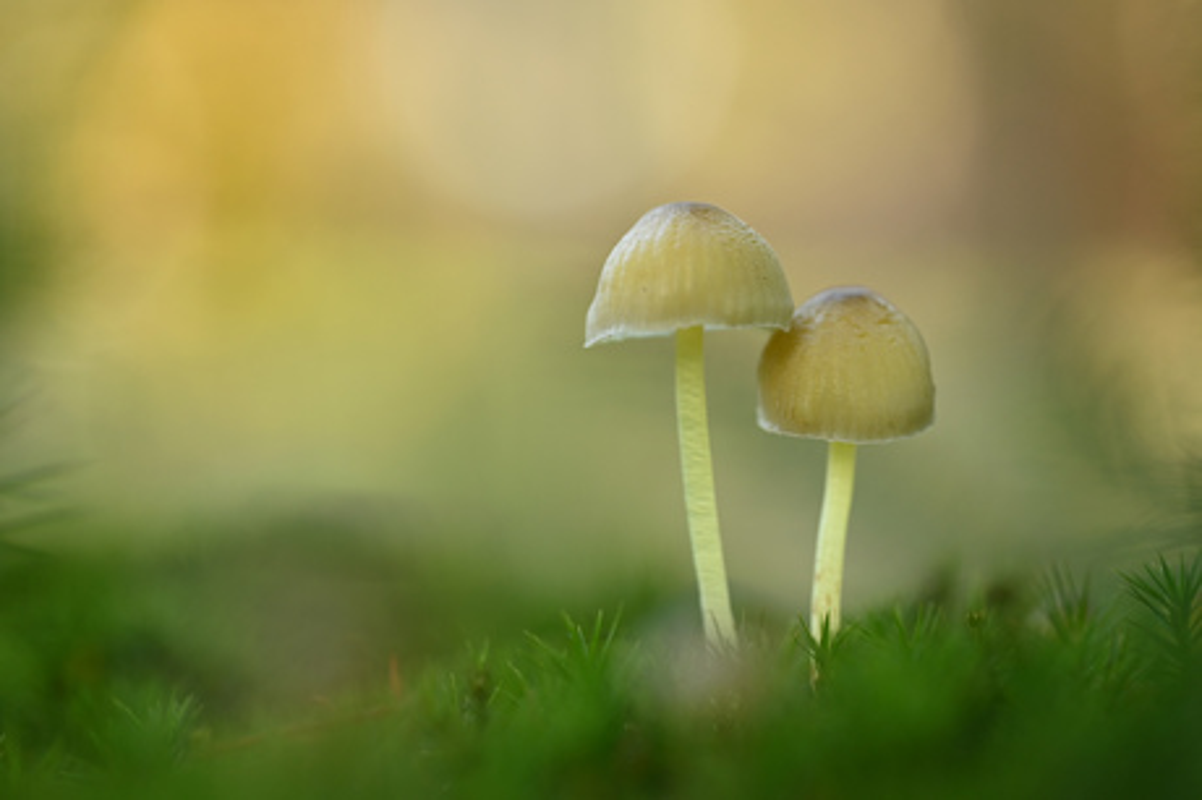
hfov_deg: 19.5
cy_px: 400
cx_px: 601
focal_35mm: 105
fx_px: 3503
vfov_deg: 13.0
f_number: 3.5
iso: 400
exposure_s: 1/200
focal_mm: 105
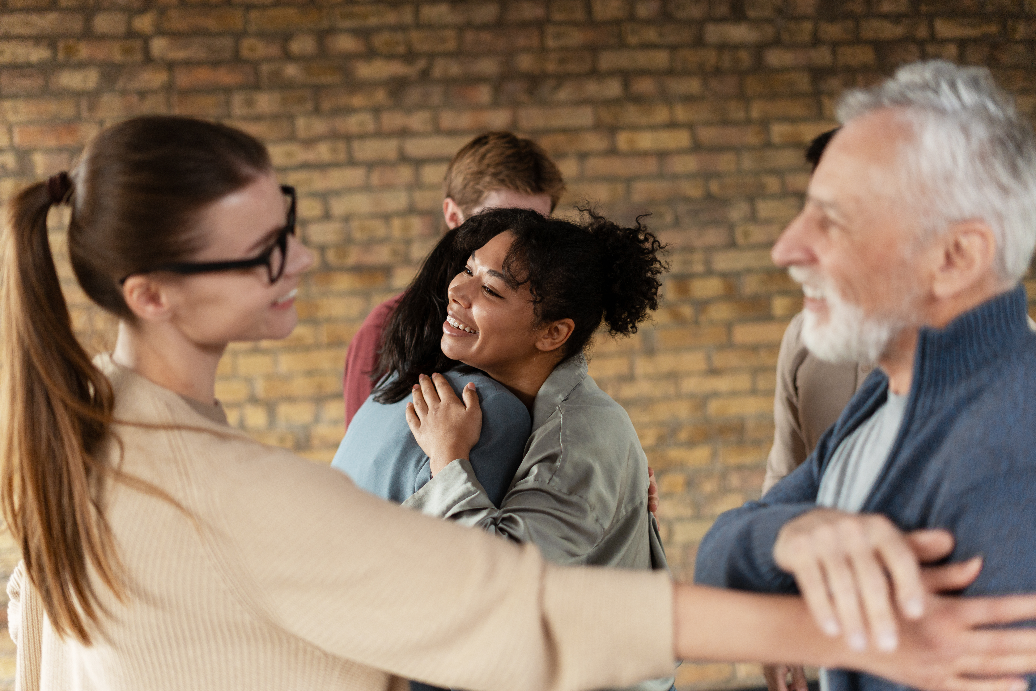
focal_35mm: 50
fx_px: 1439
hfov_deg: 39.6
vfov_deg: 27.0
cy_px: 346
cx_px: 518
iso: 500
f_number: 2
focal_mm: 50
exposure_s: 1/250
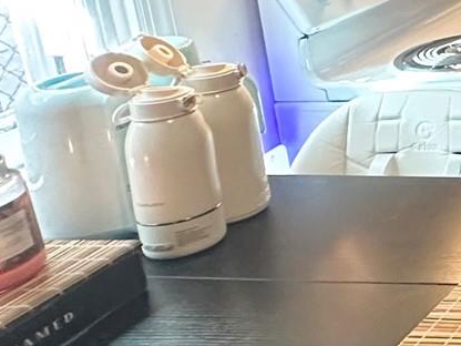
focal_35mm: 69
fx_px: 919
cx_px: 959
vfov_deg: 20.1
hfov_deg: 17.8
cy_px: -62
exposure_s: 1/60
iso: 400
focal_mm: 2.22
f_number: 2.2
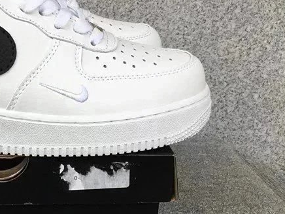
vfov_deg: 22.9
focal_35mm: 64
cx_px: 12
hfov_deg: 28.7
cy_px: 121
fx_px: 527
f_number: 2.4
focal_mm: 3.3
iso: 25
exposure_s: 1/153
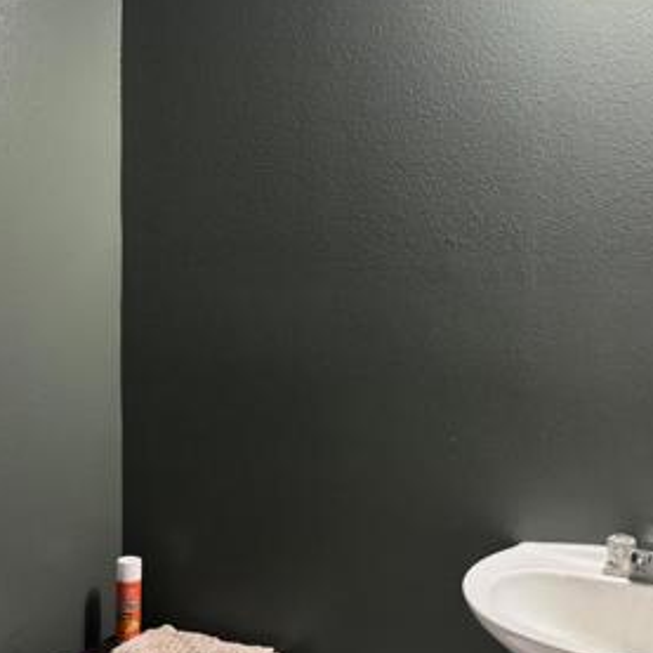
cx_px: 405
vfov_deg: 34.4
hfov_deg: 34.5
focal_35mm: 49
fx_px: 1046
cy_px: 422
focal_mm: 6.76
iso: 640
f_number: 1.78
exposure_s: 1/60
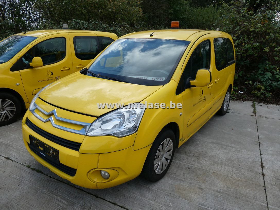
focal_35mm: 24
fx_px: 194
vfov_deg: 56.8
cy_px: 105
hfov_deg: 71.6
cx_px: 140
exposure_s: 1/500
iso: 80
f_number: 3.3
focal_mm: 4.3
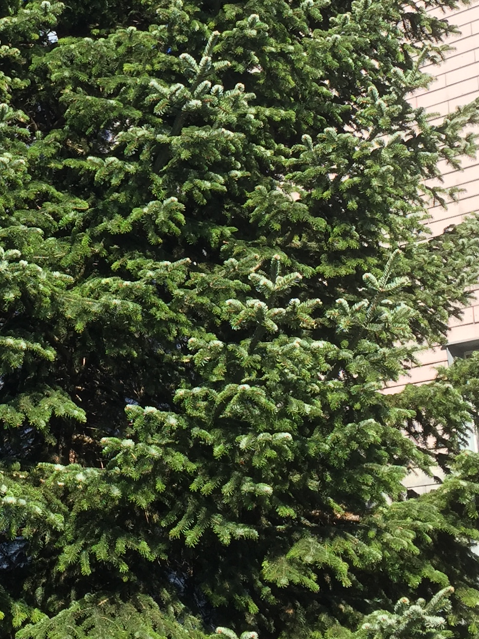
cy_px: 125
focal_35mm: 72
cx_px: 43
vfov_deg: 26.5
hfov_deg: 20.0
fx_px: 1329
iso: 32
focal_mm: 4.15
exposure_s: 1/719
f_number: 2.2
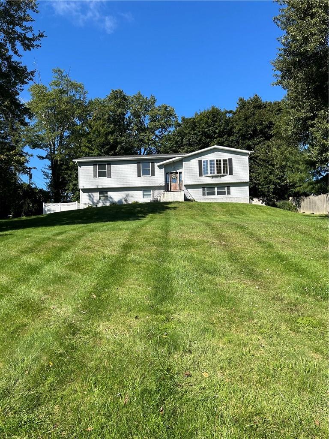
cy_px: 220
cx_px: 164
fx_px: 329
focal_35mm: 26
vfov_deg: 67.3
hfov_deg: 53.1
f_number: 1.5
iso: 50
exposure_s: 1/2632
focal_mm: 5.7
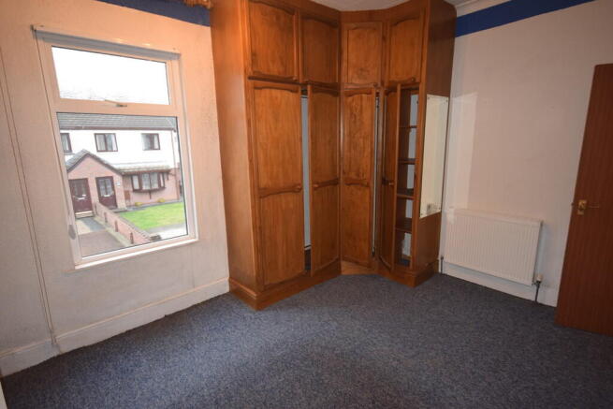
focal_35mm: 18
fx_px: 307
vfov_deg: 67.4
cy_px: 204
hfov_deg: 90.0
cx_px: 306
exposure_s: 1/60
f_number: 4.5
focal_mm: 12
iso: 1100
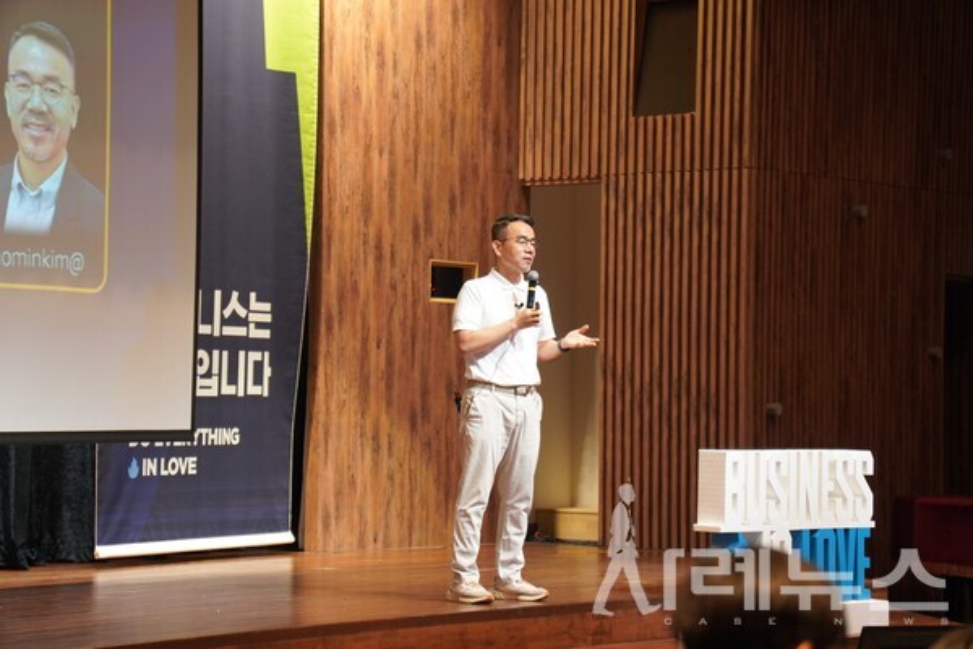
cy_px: 324
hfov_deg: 19.5
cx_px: 486
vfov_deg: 13.0
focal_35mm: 105
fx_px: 2838
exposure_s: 1/50
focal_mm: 70
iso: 800
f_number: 2.8
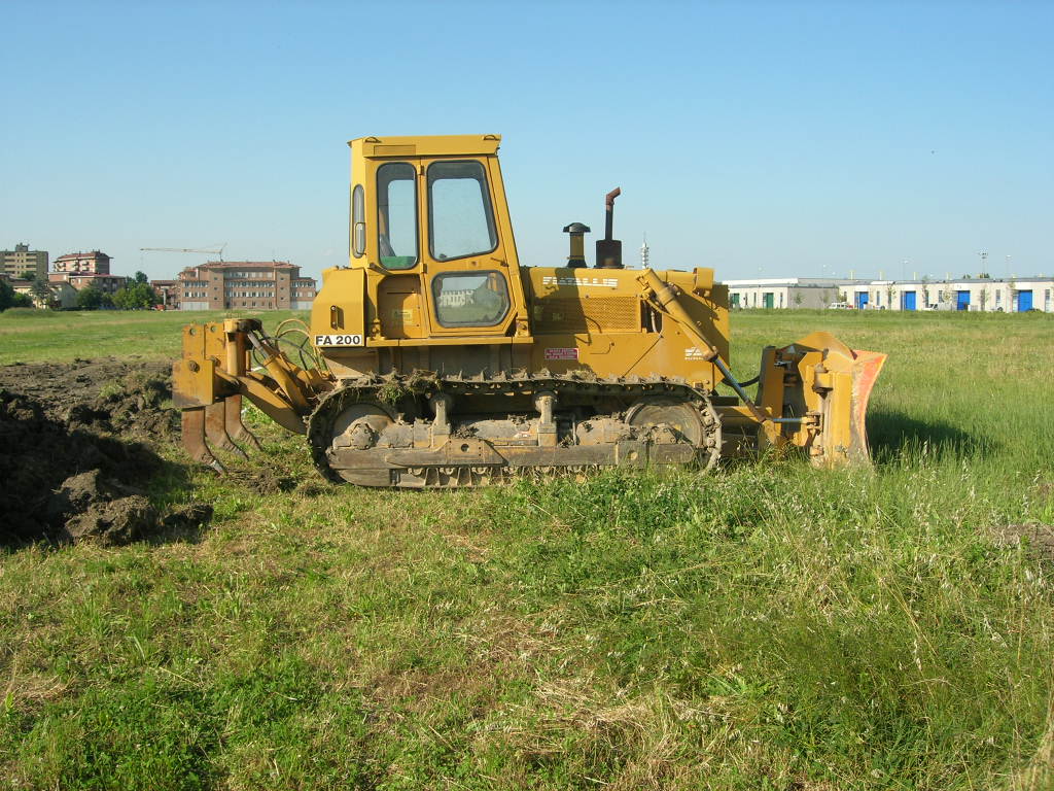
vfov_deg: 37.7
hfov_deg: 49.0
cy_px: 396
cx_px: 527
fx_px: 1157
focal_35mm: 38
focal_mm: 7.8
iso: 64
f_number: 4.8
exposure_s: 1/420
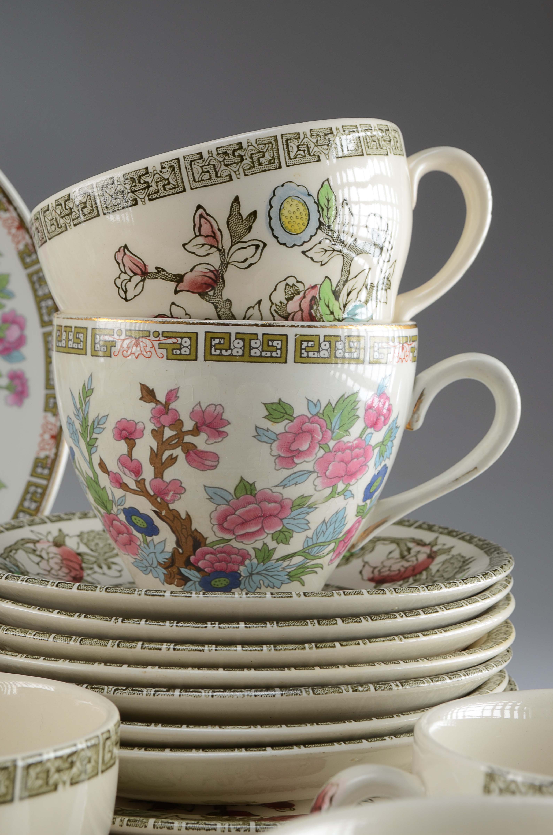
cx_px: 273
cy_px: 429
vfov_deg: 29.1
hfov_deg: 19.5
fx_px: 1609
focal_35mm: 70
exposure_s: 1/80
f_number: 13
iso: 100
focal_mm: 45
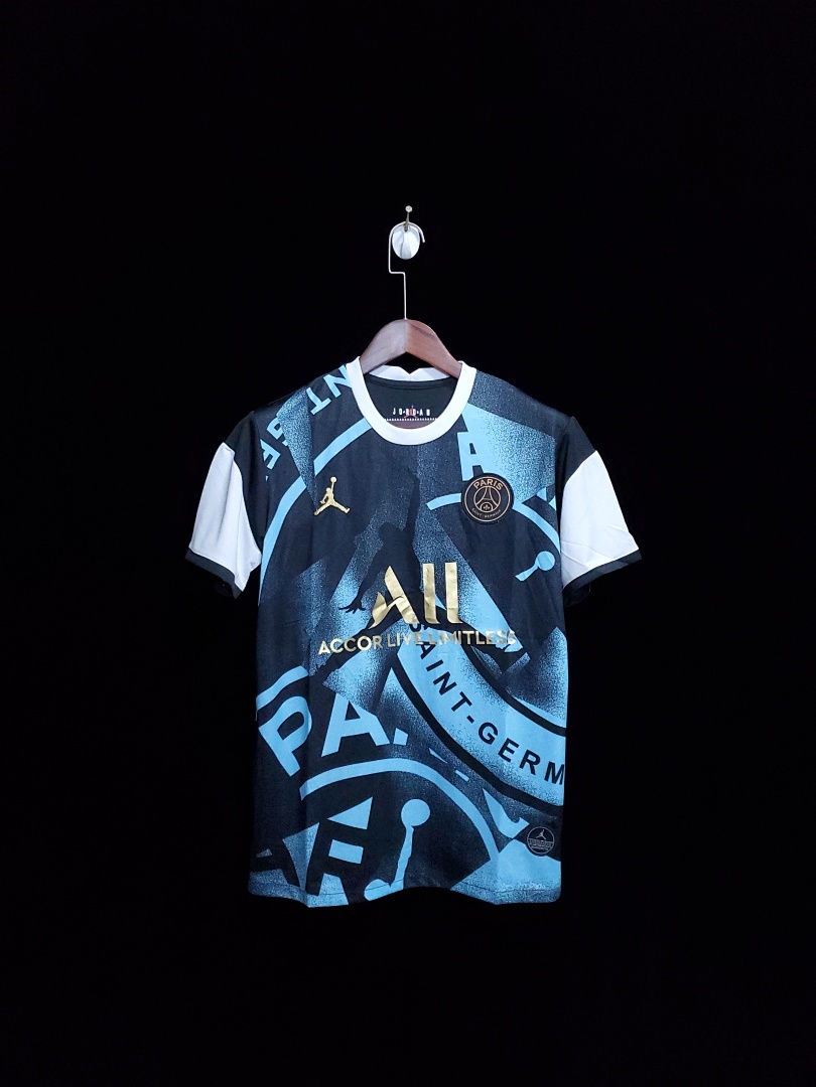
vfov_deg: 67.3
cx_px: 408
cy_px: 544
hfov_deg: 53.1
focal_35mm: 26
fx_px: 817
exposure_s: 1/45
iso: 640
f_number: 1.5
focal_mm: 4.3
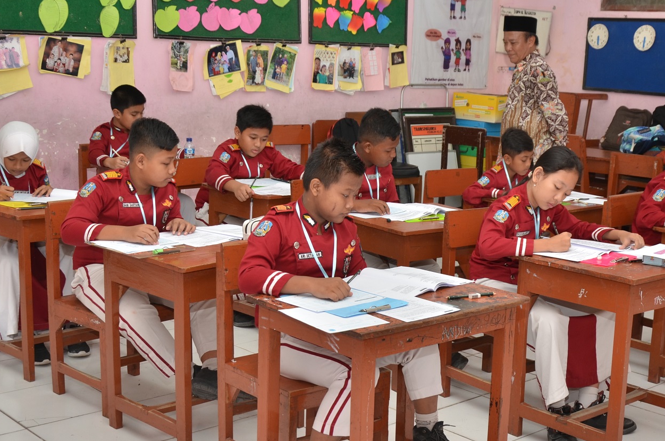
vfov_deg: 25.9
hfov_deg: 38.2
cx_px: 381
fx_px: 959
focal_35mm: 52
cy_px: 253
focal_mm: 22
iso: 200
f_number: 5
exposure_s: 1/60
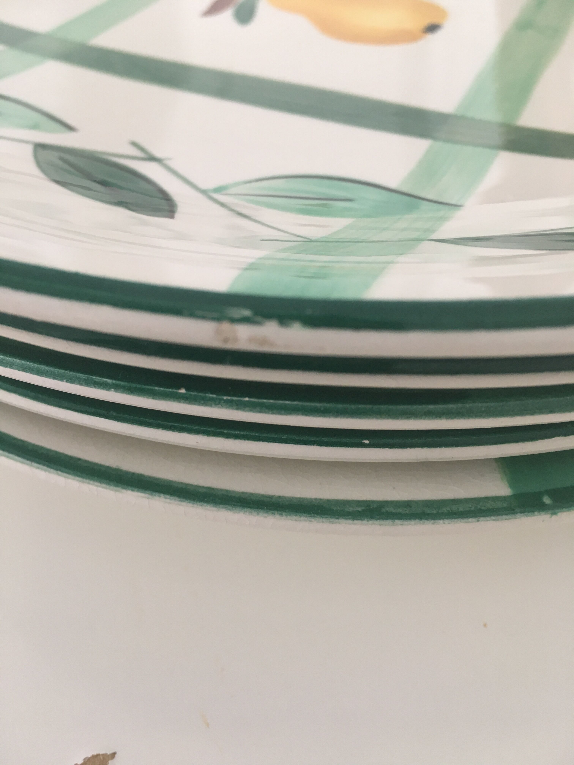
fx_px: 641
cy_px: 382
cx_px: 287
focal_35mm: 29
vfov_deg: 61.7
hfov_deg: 48.2
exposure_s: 1/33
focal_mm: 4.15
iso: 100
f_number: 2.2
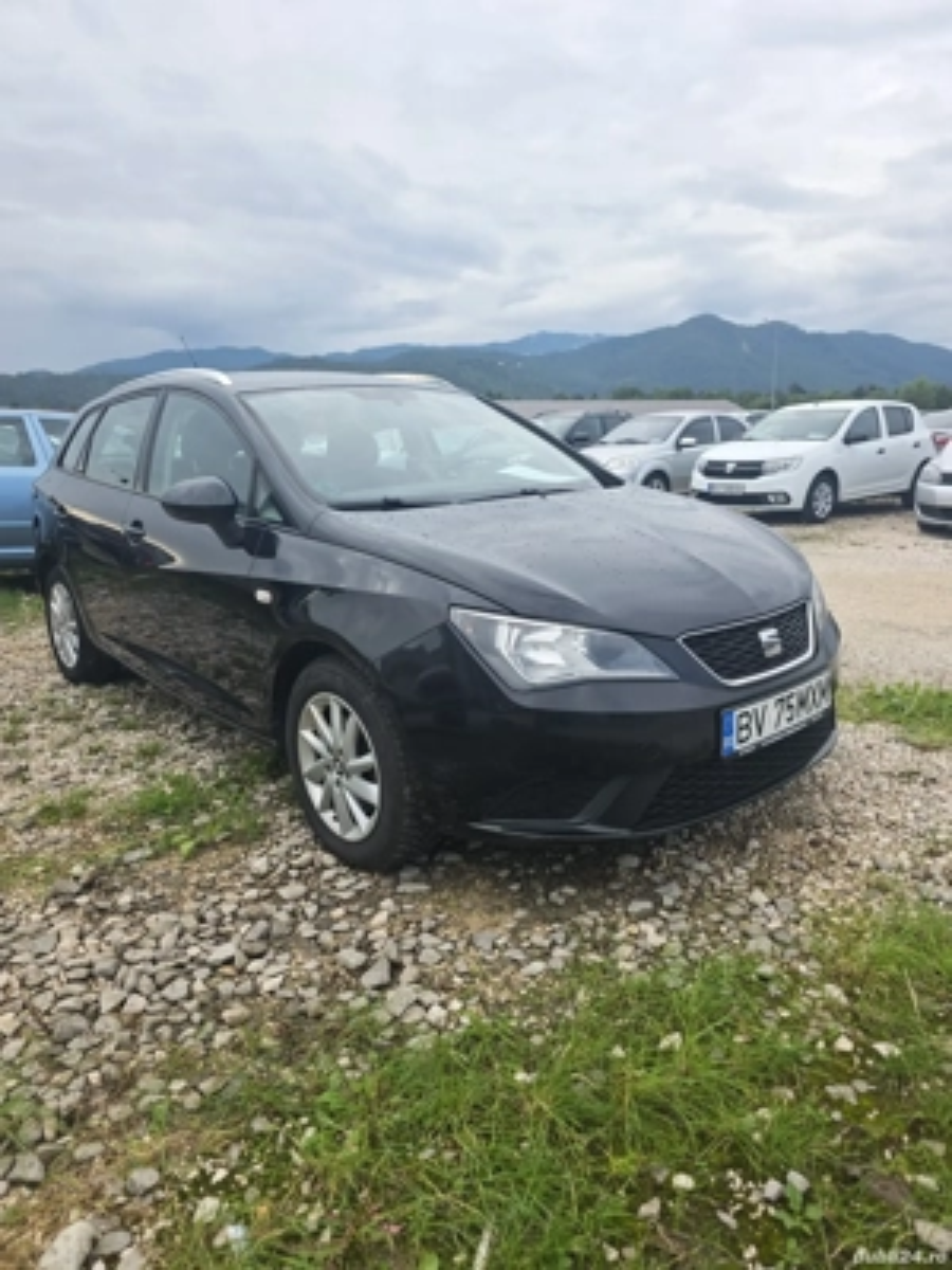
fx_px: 843
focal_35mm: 23
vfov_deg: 73.9
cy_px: 635
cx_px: 476
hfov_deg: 58.9
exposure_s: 1/1799
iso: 80
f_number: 1.7
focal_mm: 6.3
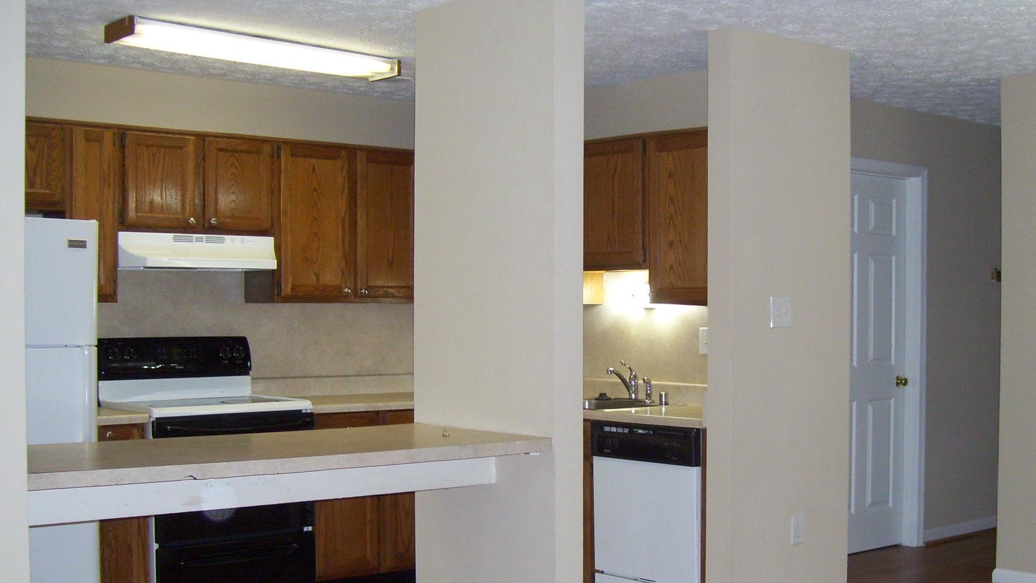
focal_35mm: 48
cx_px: 584
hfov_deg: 42.8
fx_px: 1319
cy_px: 360
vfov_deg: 24.9
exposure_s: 1/60
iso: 200
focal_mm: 6
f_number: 2.7
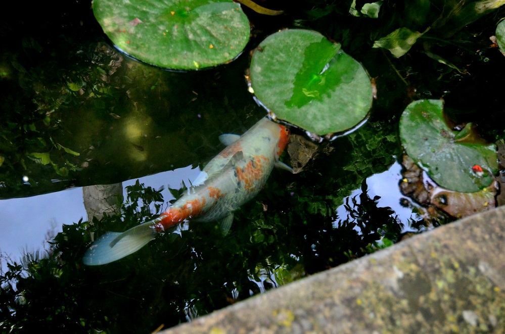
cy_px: 167
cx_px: 252
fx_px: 378
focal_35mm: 27
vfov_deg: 47.7
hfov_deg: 67.5
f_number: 4
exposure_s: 1/1000
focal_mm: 18
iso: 3200
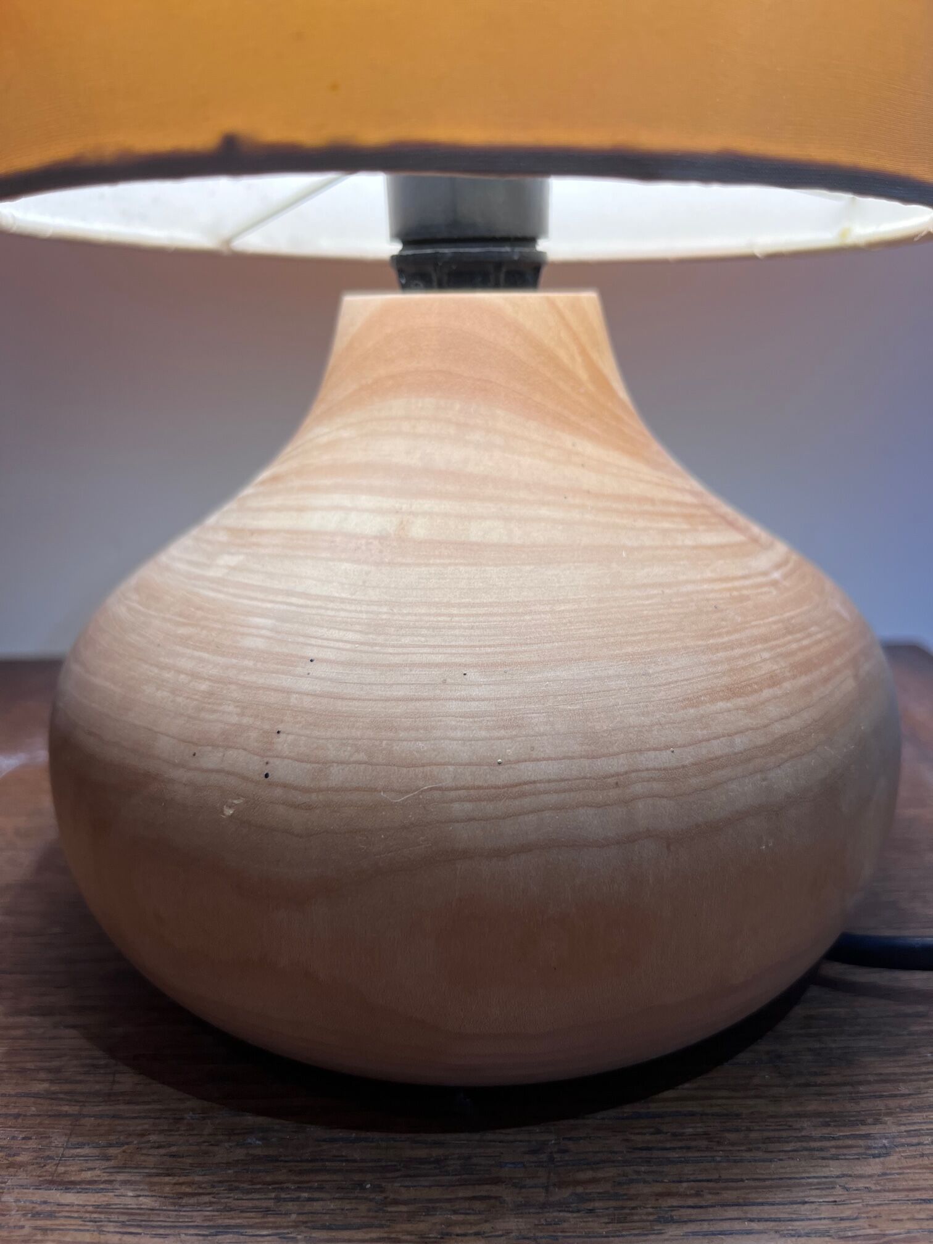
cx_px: 466
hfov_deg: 53.1
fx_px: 934
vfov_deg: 67.3
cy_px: 622
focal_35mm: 26
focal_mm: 5.1
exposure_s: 1/100
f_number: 1.6
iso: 64
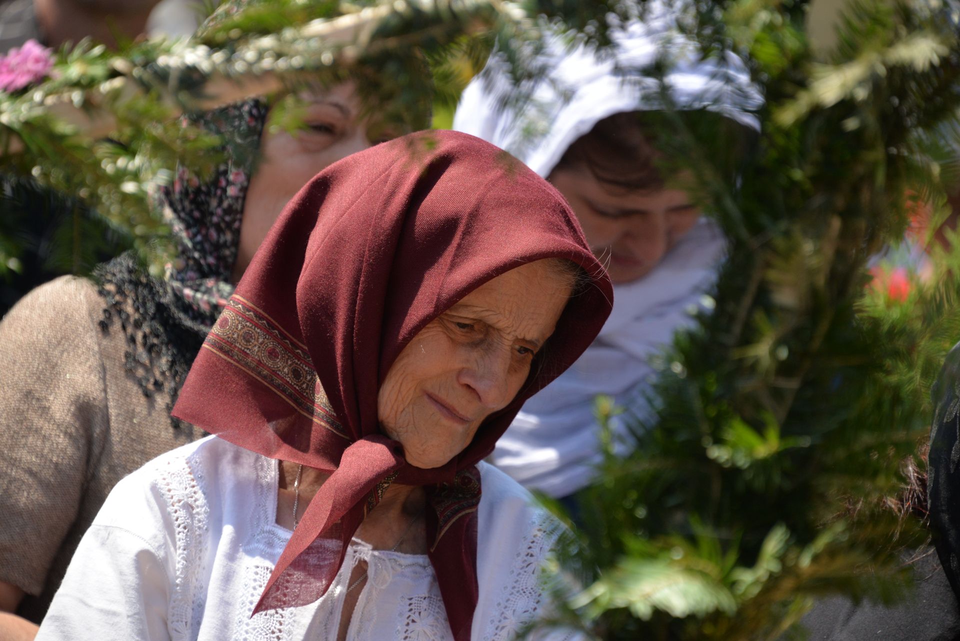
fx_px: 8001
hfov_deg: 6.9
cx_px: 480
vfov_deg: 4.6
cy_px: 320
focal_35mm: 300
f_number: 6.3
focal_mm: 300
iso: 800
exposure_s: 1/640
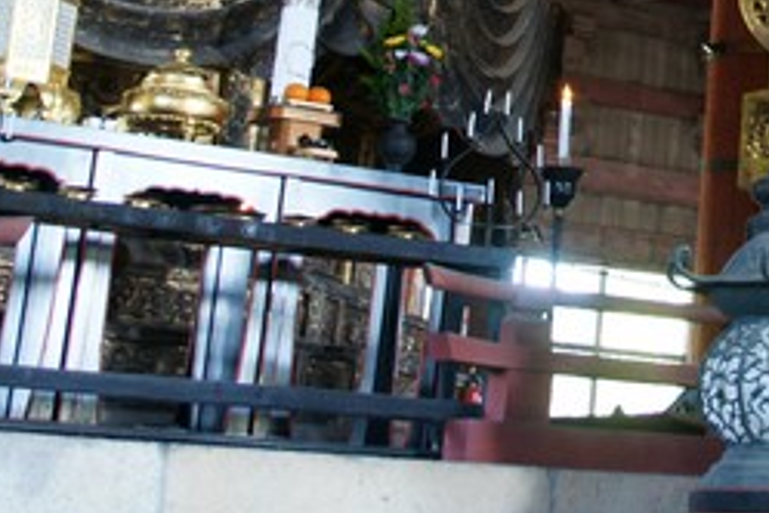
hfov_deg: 17.2
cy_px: -318
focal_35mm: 111
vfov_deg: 11.7
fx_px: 2371
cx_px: 1042
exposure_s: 1/15
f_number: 2.8
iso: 400
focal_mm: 24
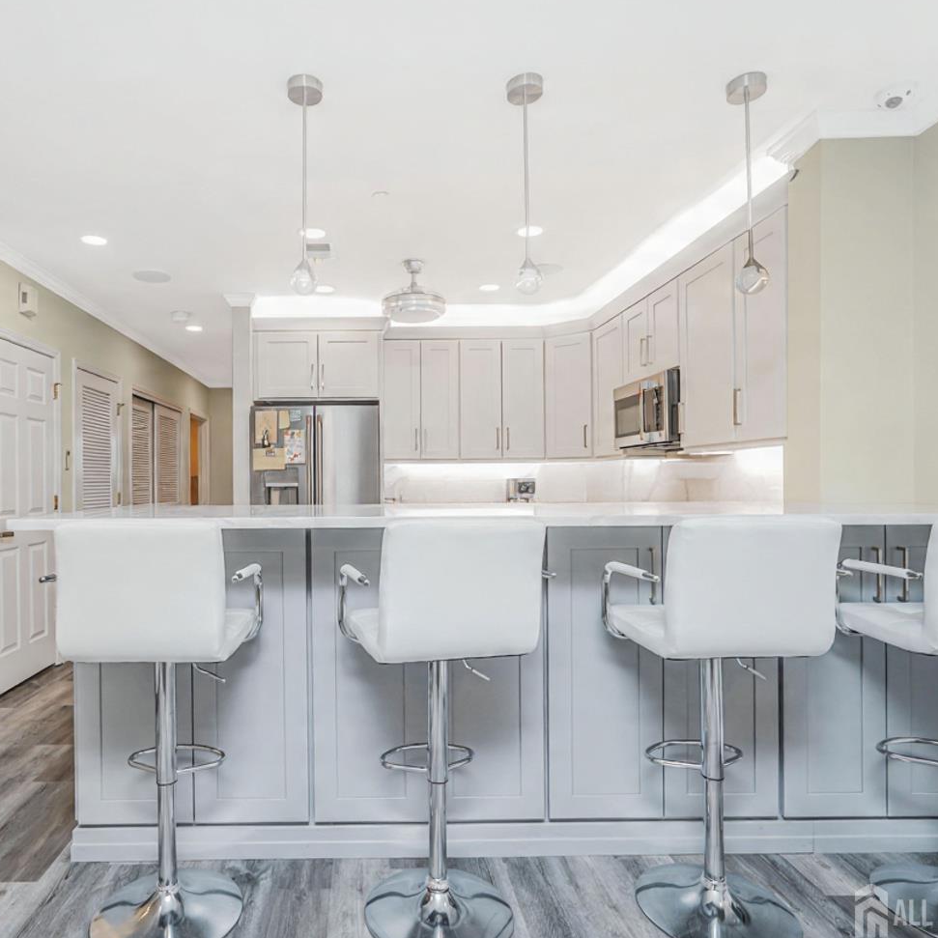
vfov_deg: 72.1
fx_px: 644
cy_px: 471
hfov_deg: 71.3
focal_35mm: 21
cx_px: 369
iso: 50
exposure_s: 1/30
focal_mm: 16
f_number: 4
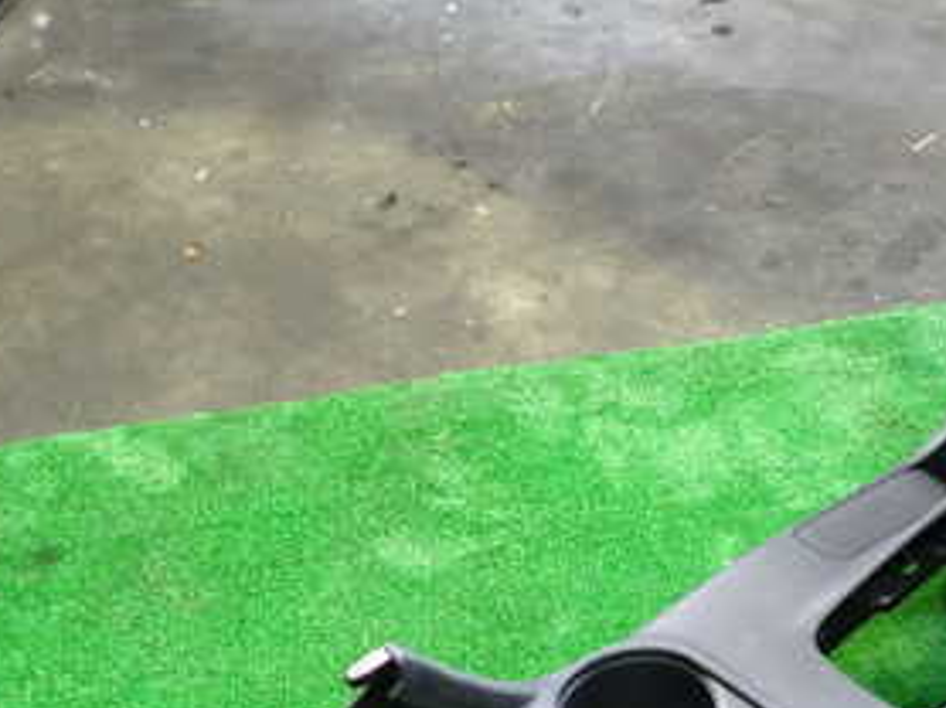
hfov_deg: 33.6
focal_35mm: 54
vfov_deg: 26.2
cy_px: 623
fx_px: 1474
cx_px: 861
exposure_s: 1/30
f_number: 2
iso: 500
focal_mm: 4.5
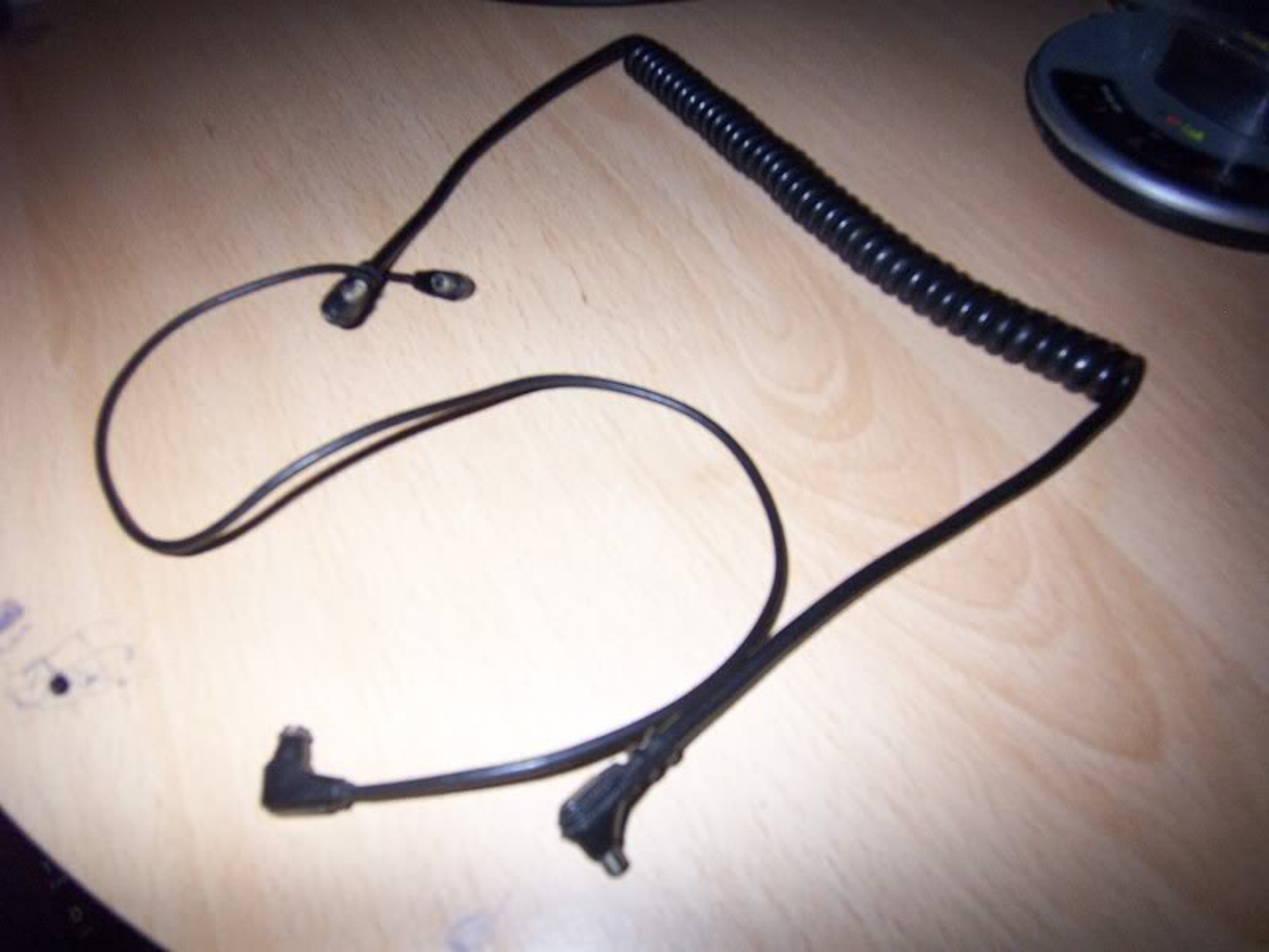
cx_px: 634
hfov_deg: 73.9
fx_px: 843
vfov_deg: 58.9
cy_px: 476
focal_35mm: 23
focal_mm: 3.8
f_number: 2.8
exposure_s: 1/30
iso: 200
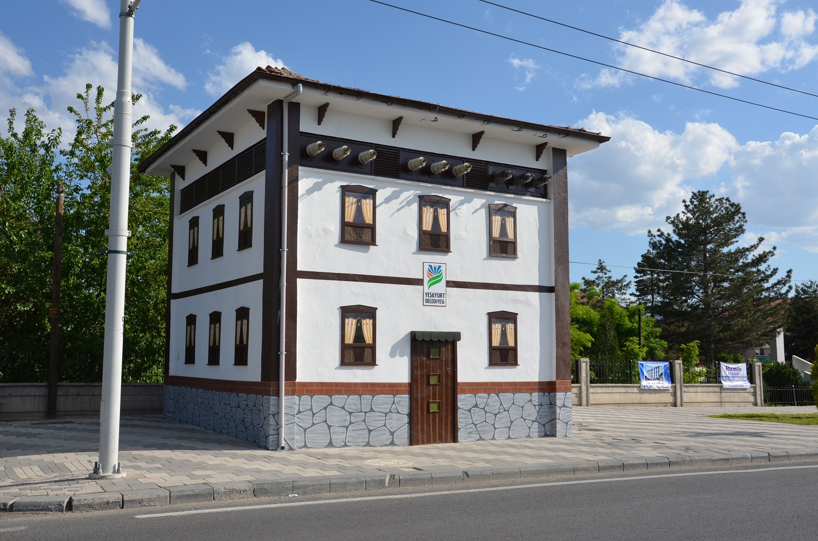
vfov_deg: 35.3
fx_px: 850
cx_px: 409
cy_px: 270
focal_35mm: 38
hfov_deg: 51.4
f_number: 8
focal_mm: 25
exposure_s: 1/250
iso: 100
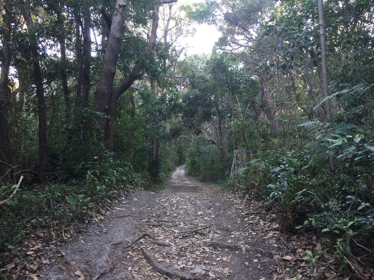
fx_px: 313
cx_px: 187
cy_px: 140
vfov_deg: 48.2
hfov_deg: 61.7
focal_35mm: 29
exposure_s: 1/17
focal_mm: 4.15
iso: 50
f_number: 2.2
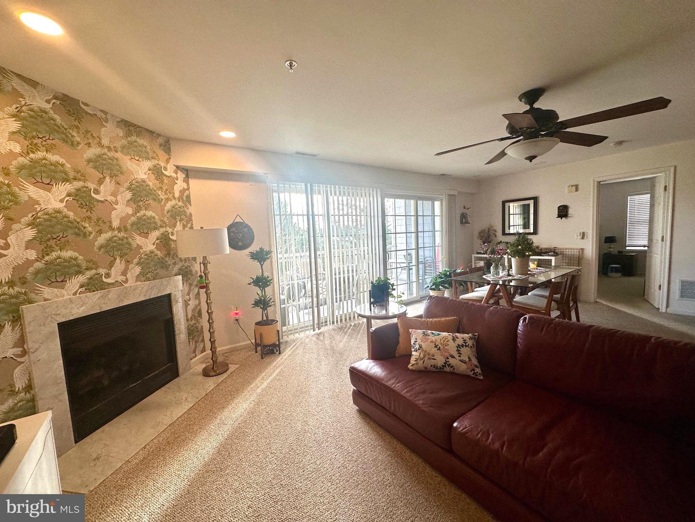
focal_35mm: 14
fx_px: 281
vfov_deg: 85.7
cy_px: 261
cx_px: 348
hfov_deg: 102.1
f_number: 2.2
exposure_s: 1/120
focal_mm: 2.22
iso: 100
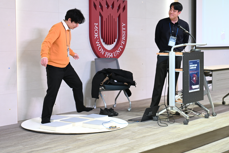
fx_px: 445
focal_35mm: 70
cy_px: 70
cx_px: 115
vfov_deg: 19.5
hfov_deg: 28.8
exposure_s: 1/125
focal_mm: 60
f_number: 2.8
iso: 1250
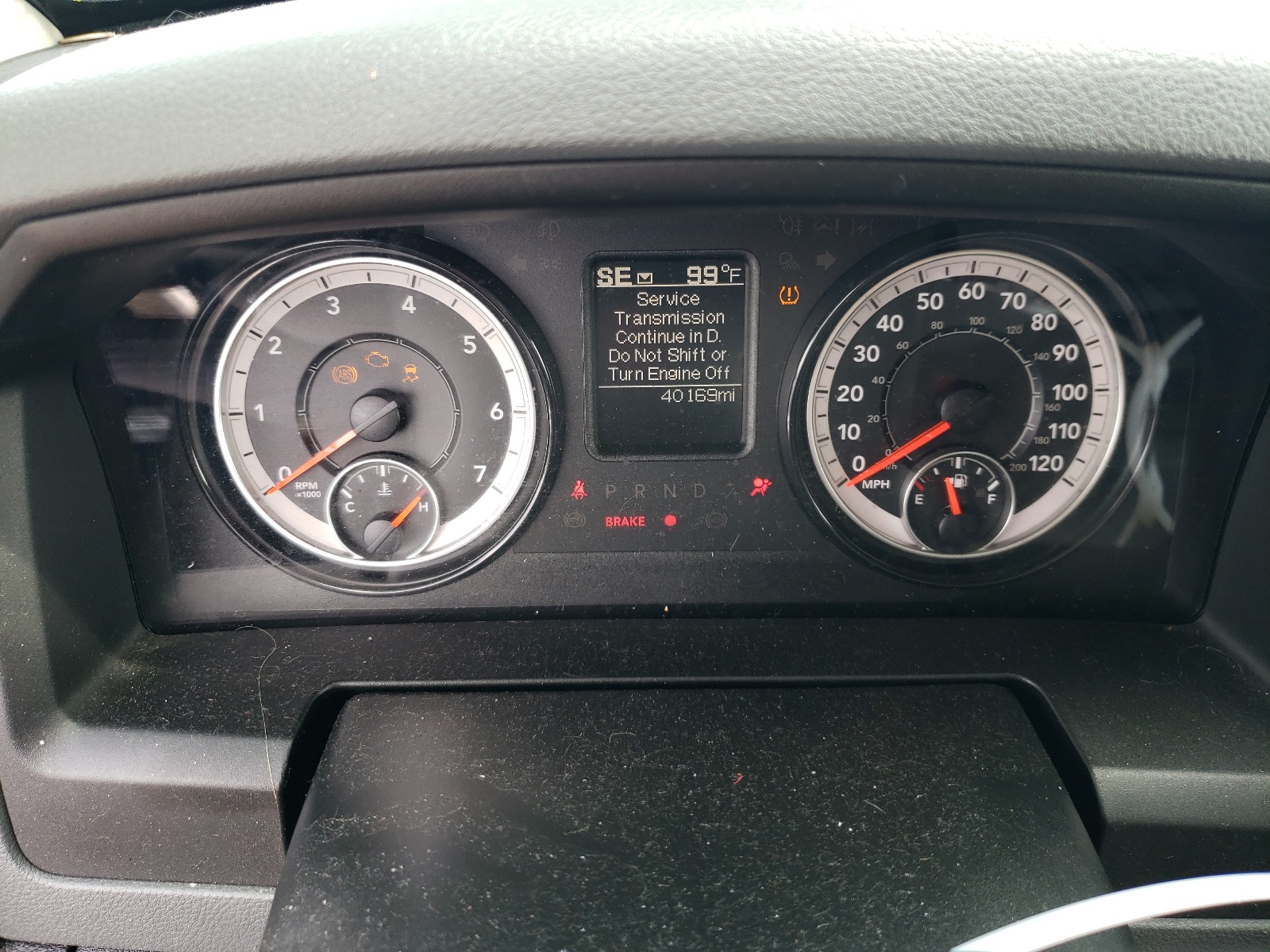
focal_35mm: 26
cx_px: 635
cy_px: 476
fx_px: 954
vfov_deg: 53.1
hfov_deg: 67.3
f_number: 1.5
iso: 51
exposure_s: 1/120
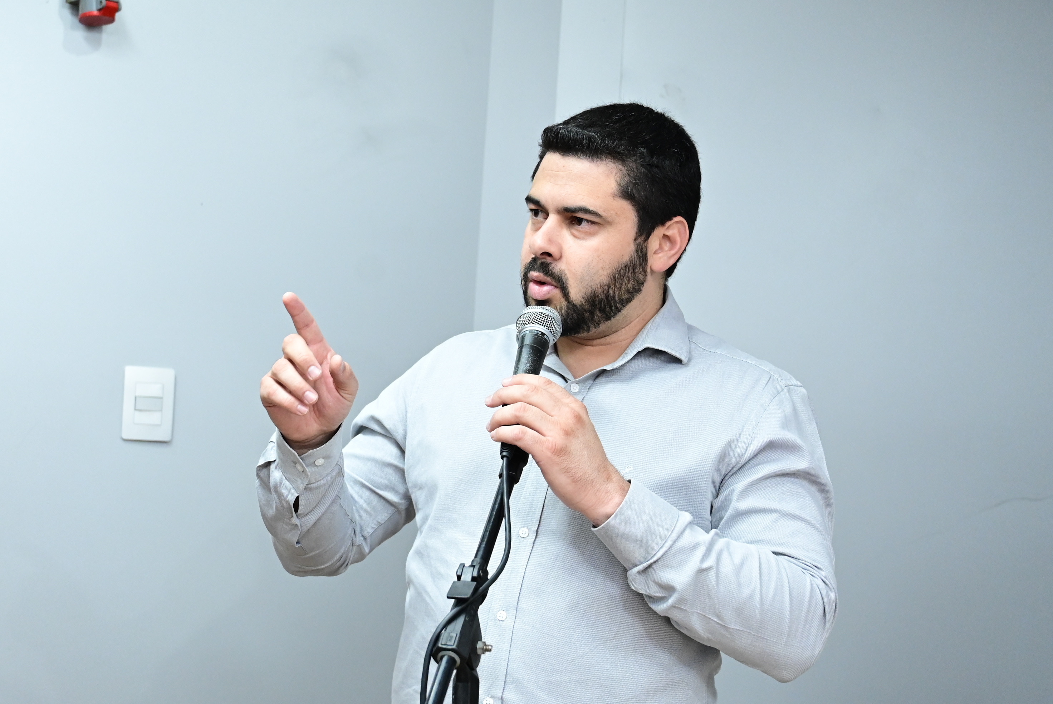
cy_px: 352
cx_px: 526
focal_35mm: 63
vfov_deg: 21.6
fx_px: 1844
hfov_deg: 31.9
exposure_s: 1/125
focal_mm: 42
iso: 3200
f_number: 4
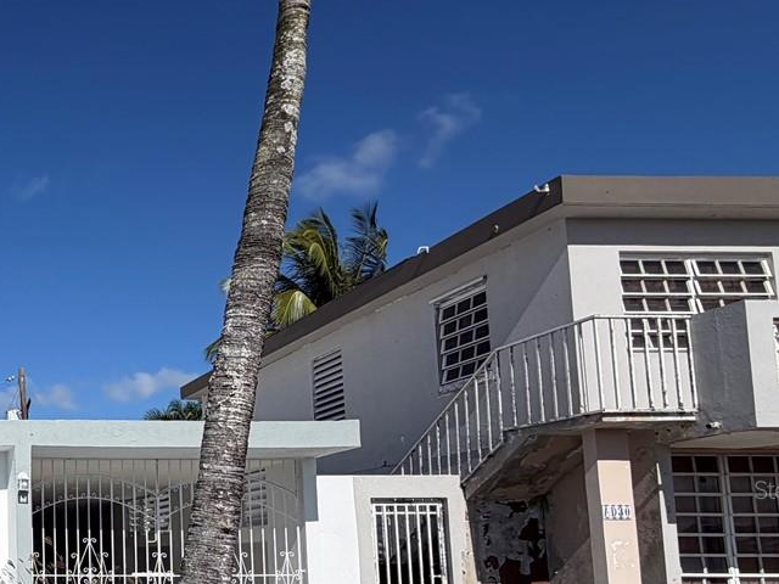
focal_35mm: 35
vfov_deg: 38.7
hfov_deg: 40.7
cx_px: -105
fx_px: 788
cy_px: 489
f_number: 2.2
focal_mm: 2.22
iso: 20
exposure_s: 1/1901
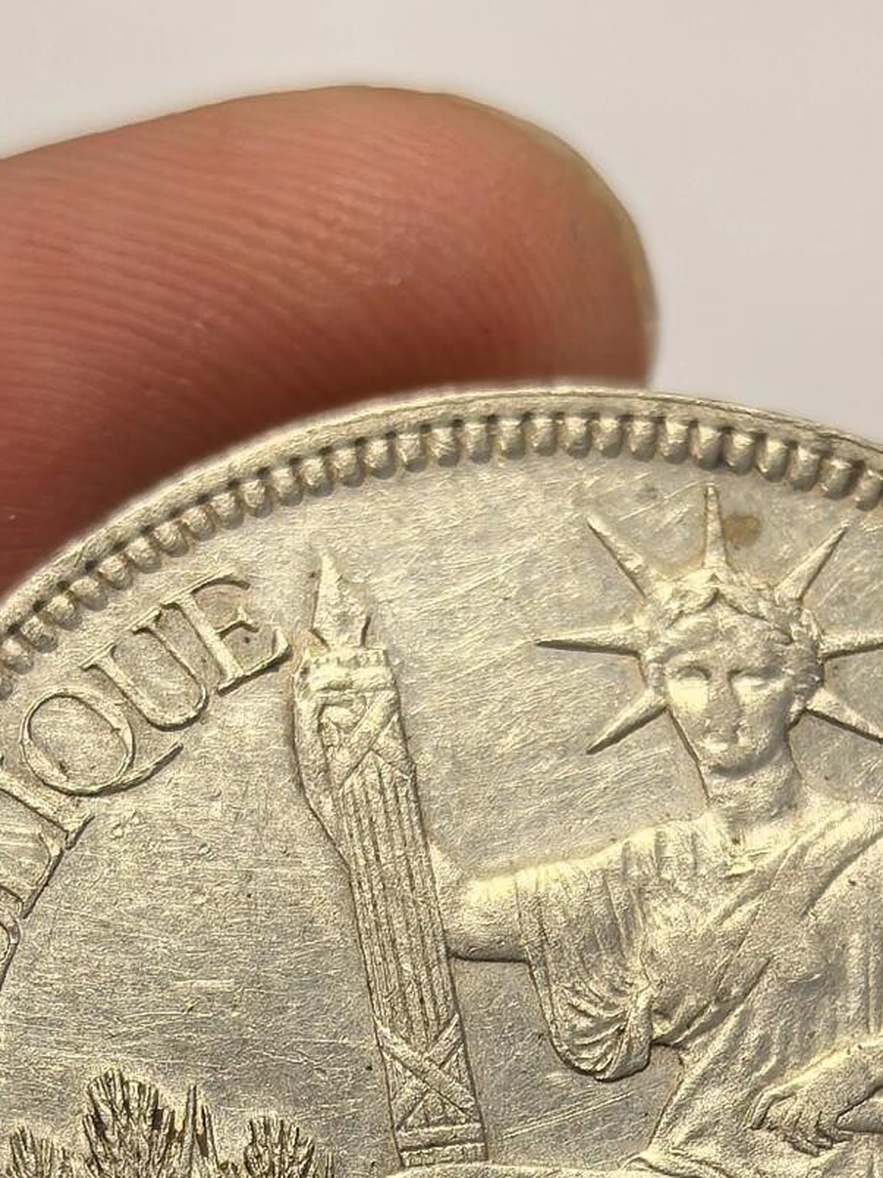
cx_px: 587
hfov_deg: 12.2
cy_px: 1307
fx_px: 4116
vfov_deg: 15.8
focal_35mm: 121
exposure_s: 1/100
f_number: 2
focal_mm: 6.98
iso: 160
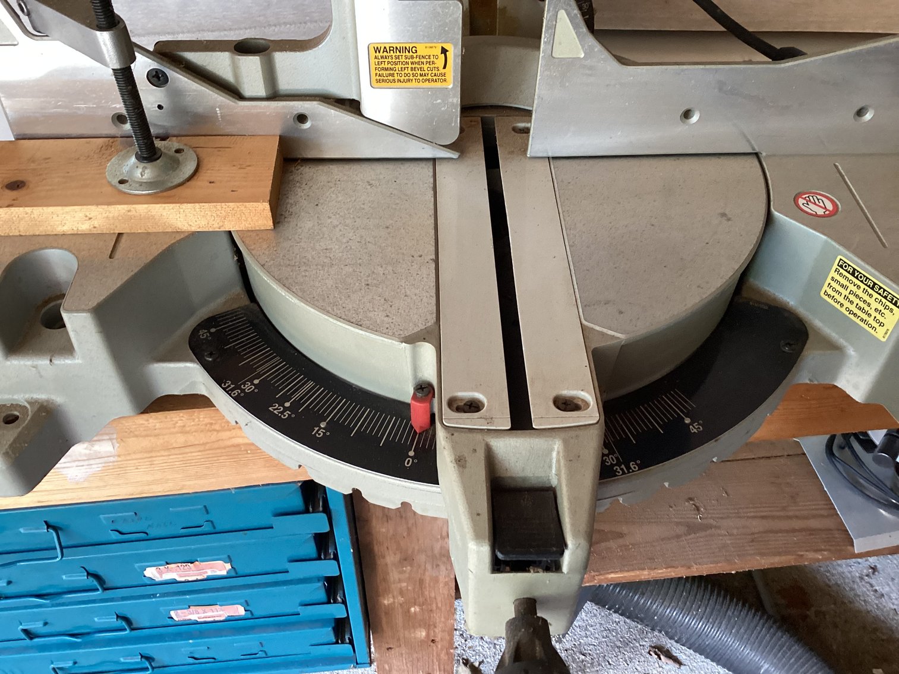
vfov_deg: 45.4
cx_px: 450
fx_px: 805
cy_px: 337
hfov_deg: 58.3
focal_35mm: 31
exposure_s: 1/60
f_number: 2.4
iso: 200
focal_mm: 3.3
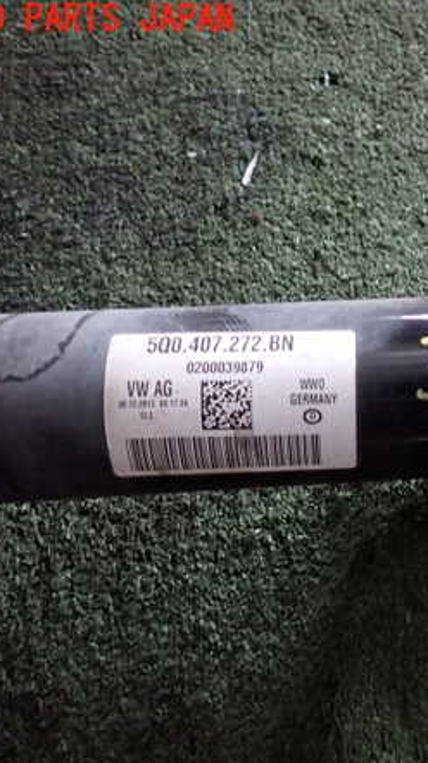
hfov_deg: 29.6
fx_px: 748
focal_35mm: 37
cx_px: 438
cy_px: 387
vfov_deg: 54.0
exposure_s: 1/30
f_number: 2
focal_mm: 4.5
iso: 640
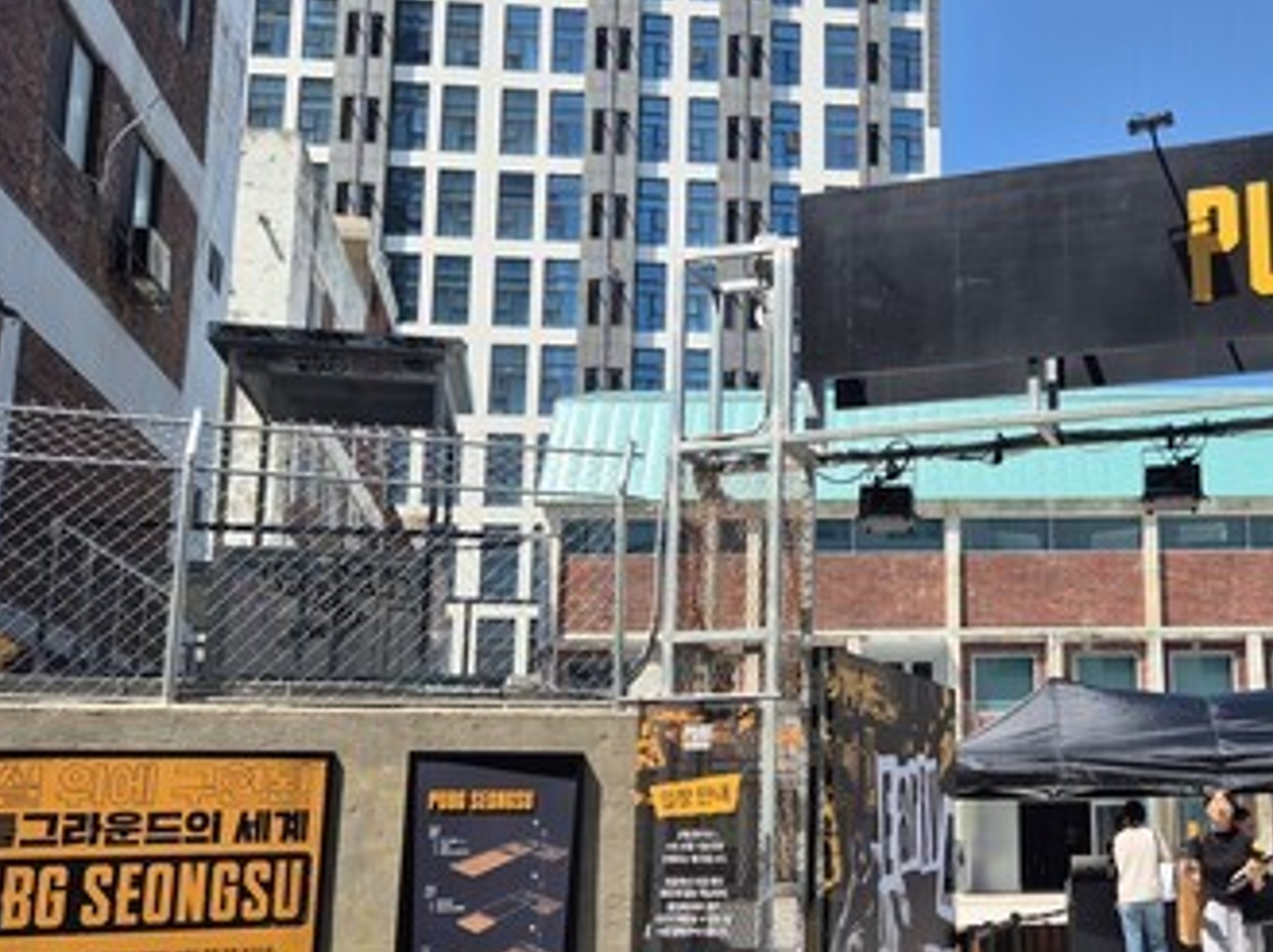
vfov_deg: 34.2
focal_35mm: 42
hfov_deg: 43.7
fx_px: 1543
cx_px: 925
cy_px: 538
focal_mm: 5.4
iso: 25
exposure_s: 1/1316
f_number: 1.8
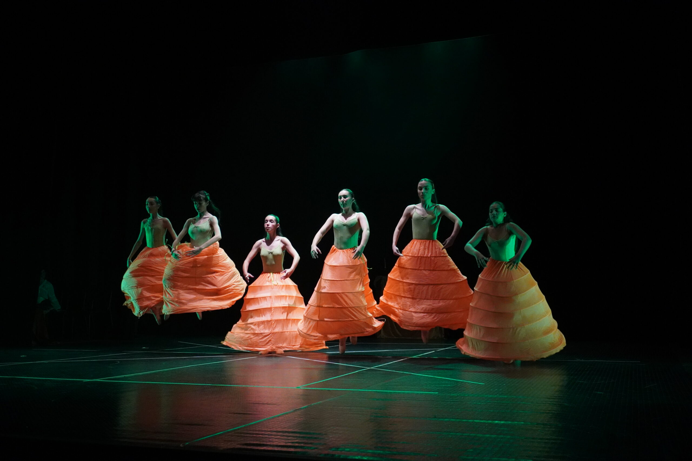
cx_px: 346
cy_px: 230
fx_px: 778
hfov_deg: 47.9
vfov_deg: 33.0
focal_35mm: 40
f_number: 5
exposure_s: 1/500
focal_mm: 27
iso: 4000
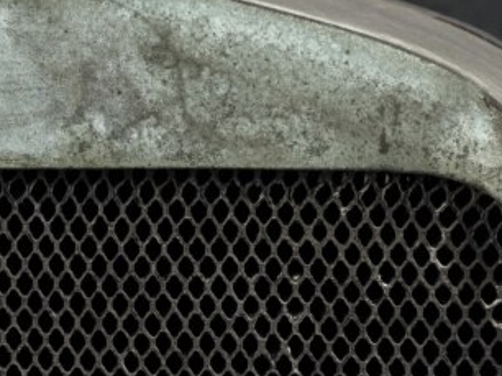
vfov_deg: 8.7
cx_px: -103
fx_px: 2449
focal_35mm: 169
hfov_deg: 11.5
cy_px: 21
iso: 100
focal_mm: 70
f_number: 8
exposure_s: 1/1.25
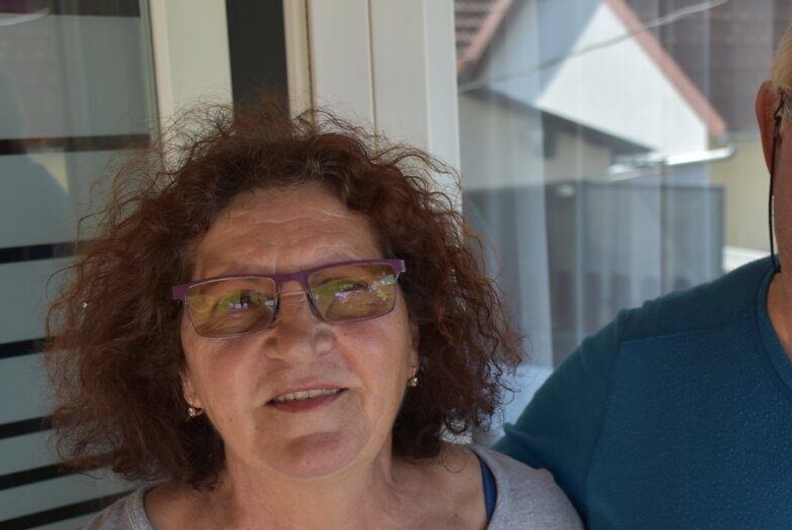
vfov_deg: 24.3
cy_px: 308
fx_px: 1229
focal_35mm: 56
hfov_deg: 34.7
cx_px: 622
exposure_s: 1/200
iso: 200
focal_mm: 23
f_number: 3.8
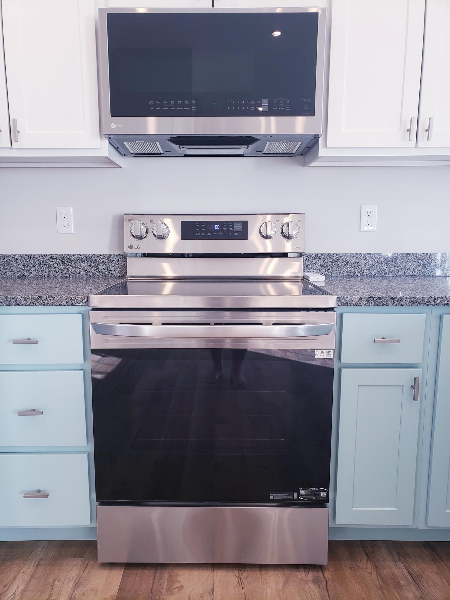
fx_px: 451
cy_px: 300
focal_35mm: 26
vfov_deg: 67.3
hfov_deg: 53.1
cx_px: 225
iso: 125
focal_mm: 4.3
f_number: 2.4
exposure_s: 1/60
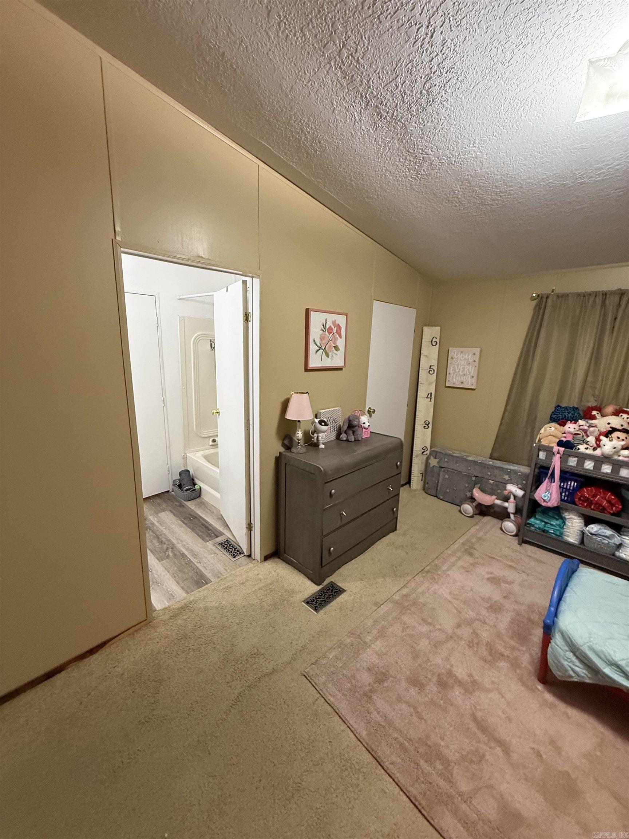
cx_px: 314
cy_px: 420
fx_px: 339
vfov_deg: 102.1
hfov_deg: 85.7
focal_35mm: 14
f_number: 2.2
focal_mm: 2.22
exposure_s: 1/60
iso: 500
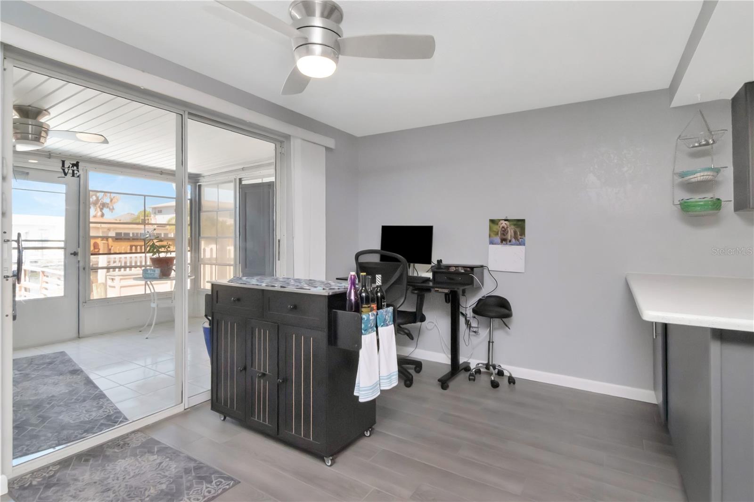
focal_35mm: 16
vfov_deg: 72.0
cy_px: 251
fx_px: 345
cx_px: 377
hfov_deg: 95.0
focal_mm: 11
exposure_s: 1/200
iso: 1600
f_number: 10
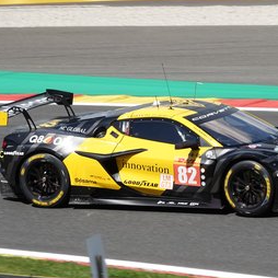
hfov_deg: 6.1
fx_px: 2626
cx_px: 207
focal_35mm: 289
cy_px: 162
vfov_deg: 6.1
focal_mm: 70.27
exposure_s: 1/800
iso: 100
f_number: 4.5
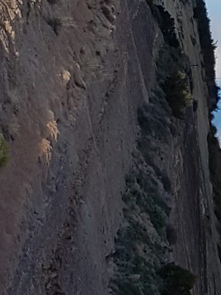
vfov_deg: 13.9
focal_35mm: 142
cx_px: 439
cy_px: 109
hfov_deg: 9.7
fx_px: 1208
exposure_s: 1/1576
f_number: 1.7
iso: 40
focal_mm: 4.2
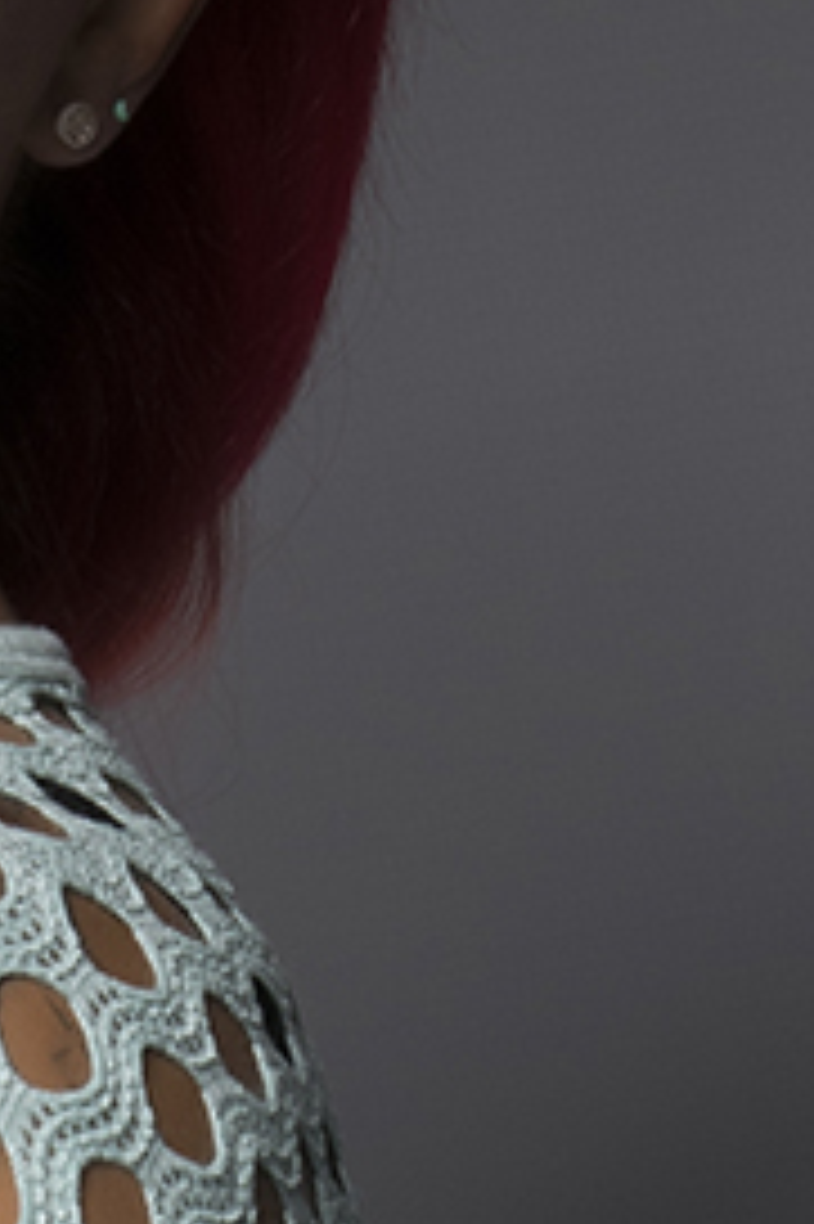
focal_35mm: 442
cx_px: -277
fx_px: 15009
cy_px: 2385
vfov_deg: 4.6
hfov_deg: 3.1
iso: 100
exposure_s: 1/200
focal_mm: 50
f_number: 11
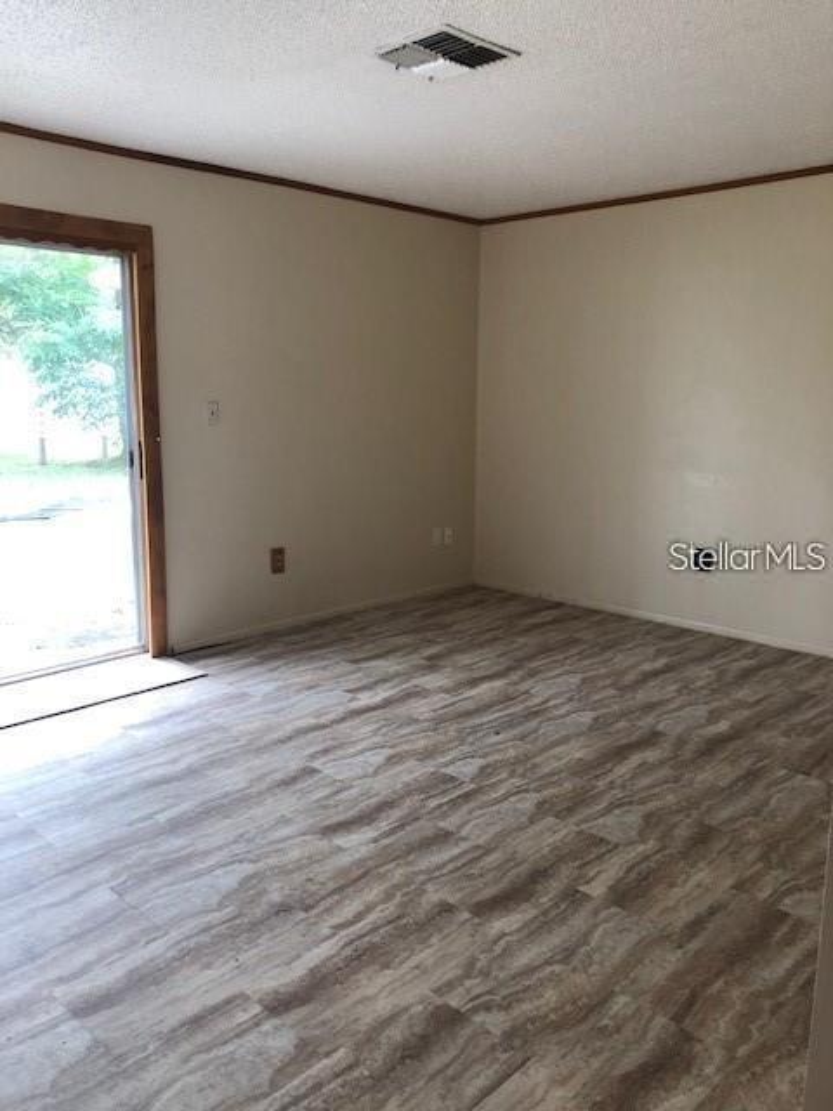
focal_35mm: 28
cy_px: 556
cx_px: 416
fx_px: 898
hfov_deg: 49.7
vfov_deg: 63.4
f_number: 1.8
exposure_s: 1/24
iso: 40
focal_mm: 4
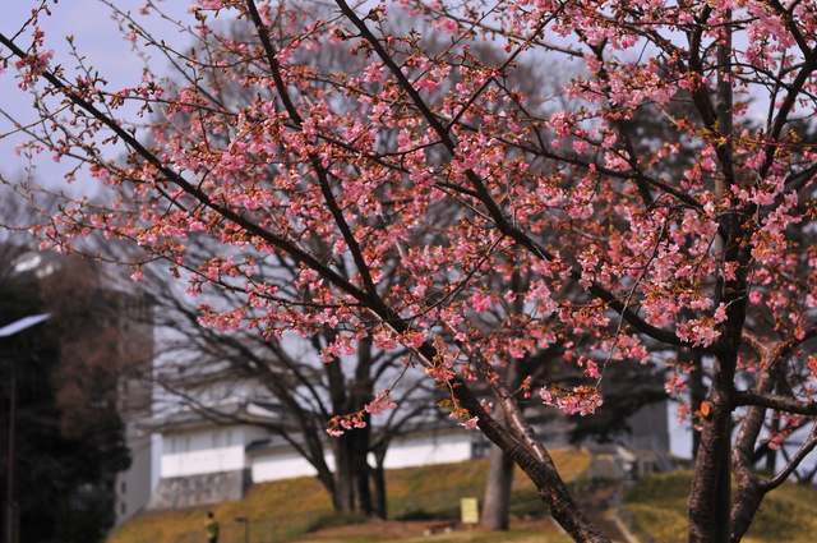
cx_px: 408
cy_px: 272
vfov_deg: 18.1
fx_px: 1700
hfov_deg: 27.0
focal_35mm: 75
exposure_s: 1/5000
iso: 200
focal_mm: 50
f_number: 4
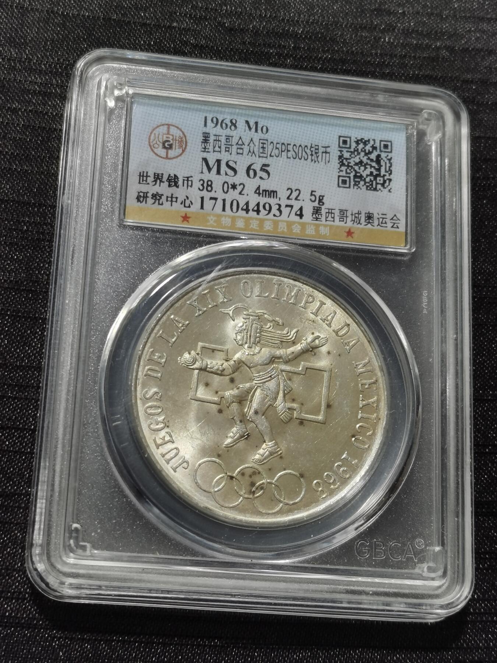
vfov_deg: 29.4
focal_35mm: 66
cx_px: 248
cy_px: 332
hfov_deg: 22.3
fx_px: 1263
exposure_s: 1/100
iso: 50
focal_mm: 5.58
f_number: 1.8
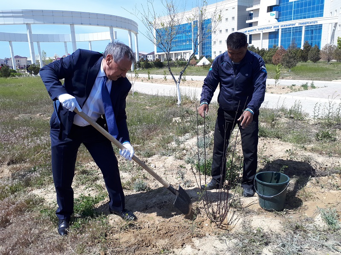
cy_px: 128
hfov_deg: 65.3
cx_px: 170
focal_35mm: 27
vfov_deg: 51.4
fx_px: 266
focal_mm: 3.6
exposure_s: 1/1208
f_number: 1.9
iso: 40
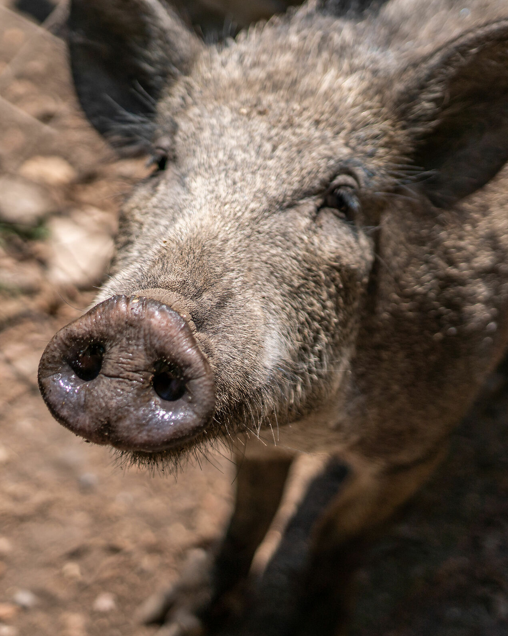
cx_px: 173
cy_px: 316
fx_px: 1404
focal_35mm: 75
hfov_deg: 20.4
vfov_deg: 25.5
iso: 100
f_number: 1.8
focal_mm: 35
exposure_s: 1/4000
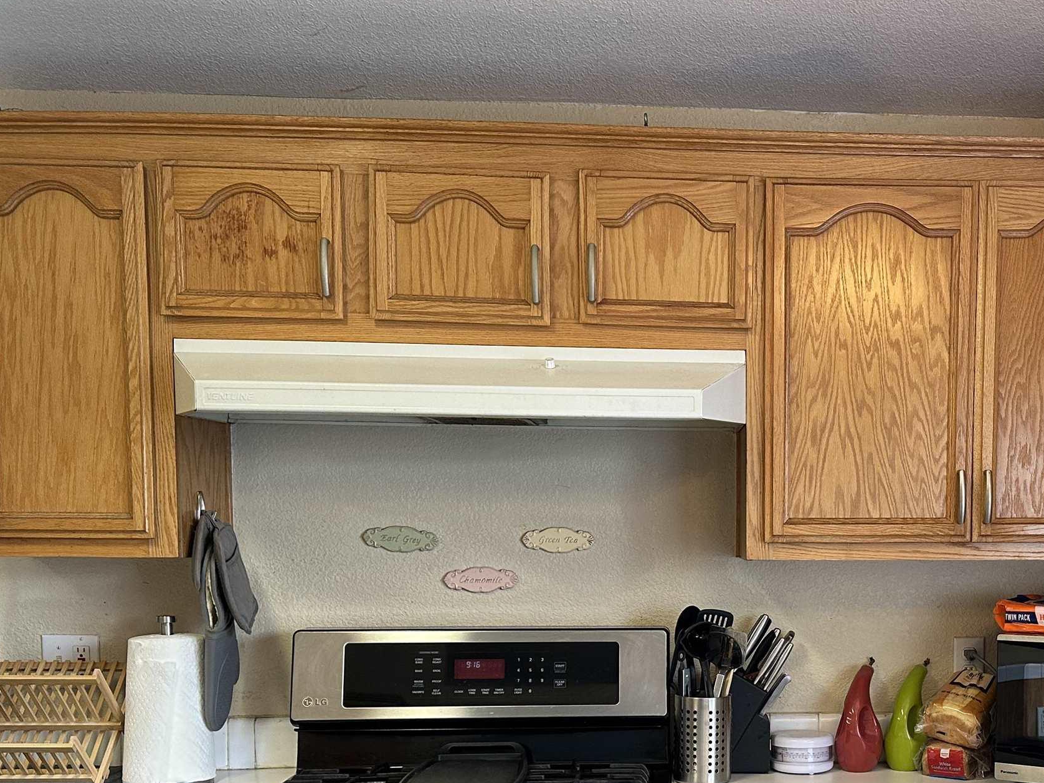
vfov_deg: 32.0
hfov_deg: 41.9
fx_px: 1327
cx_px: 754
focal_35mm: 44
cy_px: 632
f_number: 1.78
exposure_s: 1/60
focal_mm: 6.86
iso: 200
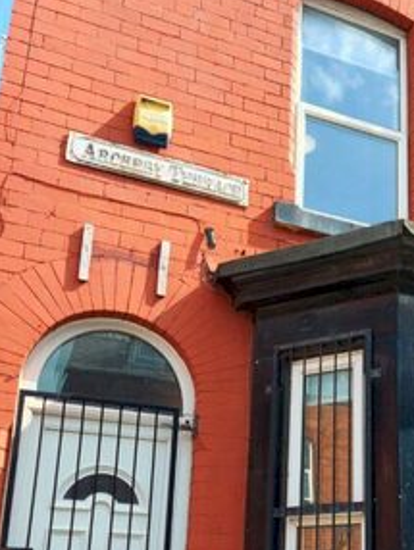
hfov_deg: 32.3
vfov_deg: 41.5
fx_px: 701
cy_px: 418
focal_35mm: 44
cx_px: 314
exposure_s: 1/324
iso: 32
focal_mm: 5.23
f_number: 1.8
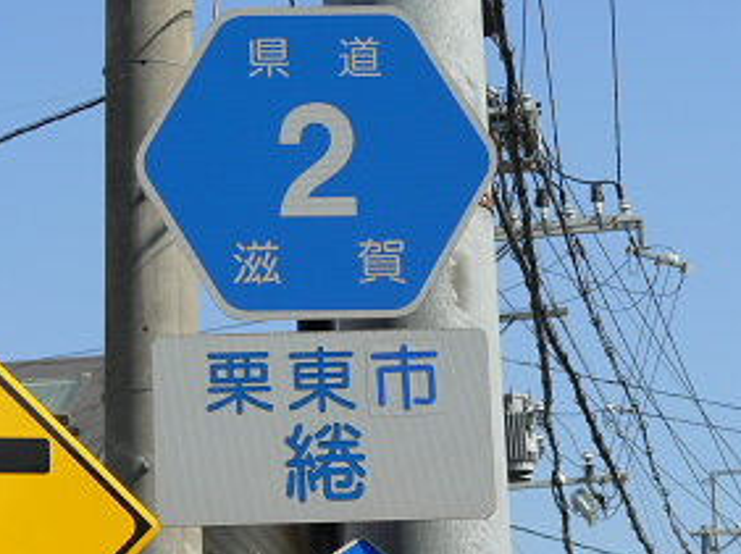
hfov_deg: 12.4
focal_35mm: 159
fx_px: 3401
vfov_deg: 9.3
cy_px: 326
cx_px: 373
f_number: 7.1
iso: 80
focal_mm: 18.6
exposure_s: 1/400
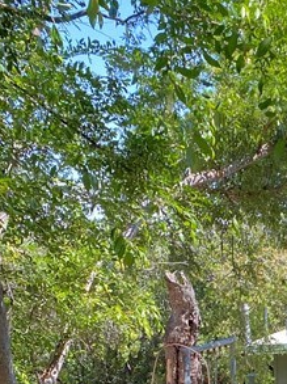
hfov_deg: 15.0
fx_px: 1008
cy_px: 545
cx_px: 435
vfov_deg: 19.3
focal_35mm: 91
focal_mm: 4.25
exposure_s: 1/278
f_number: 1.8
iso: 32
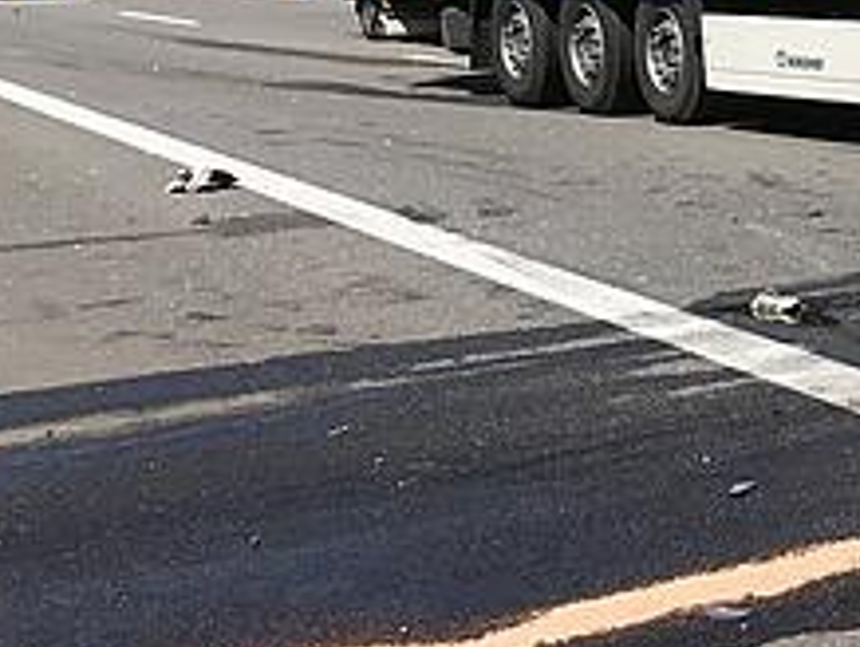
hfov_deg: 16.0
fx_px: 2661
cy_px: 231
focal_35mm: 107
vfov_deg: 13.8
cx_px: 1466
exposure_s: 1/2907
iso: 20
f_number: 1.8
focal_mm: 3.99
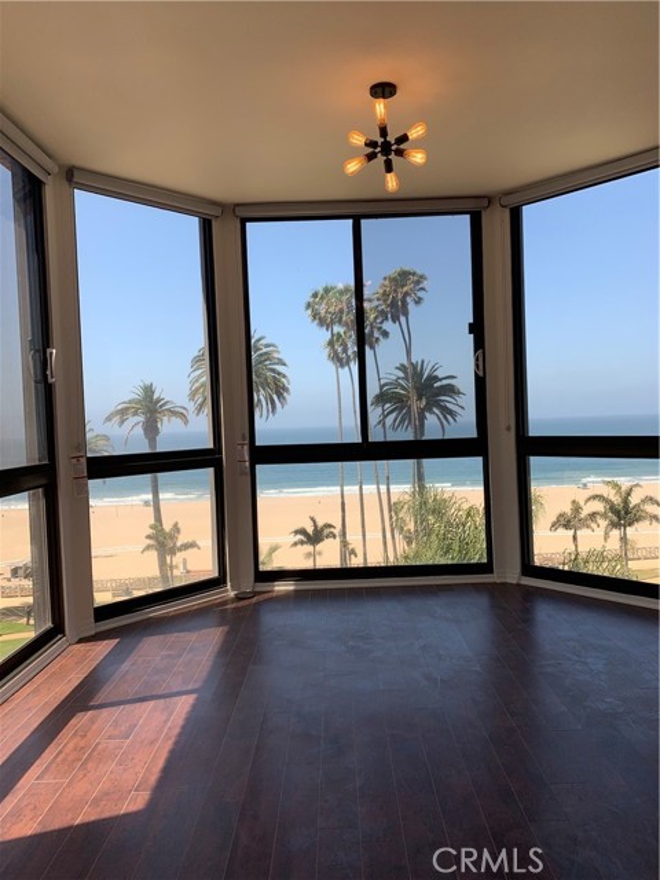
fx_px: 661
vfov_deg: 67.3
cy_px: 440
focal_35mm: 26
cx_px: 330
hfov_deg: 53.1
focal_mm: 4.25
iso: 25
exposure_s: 1/692
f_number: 1.8
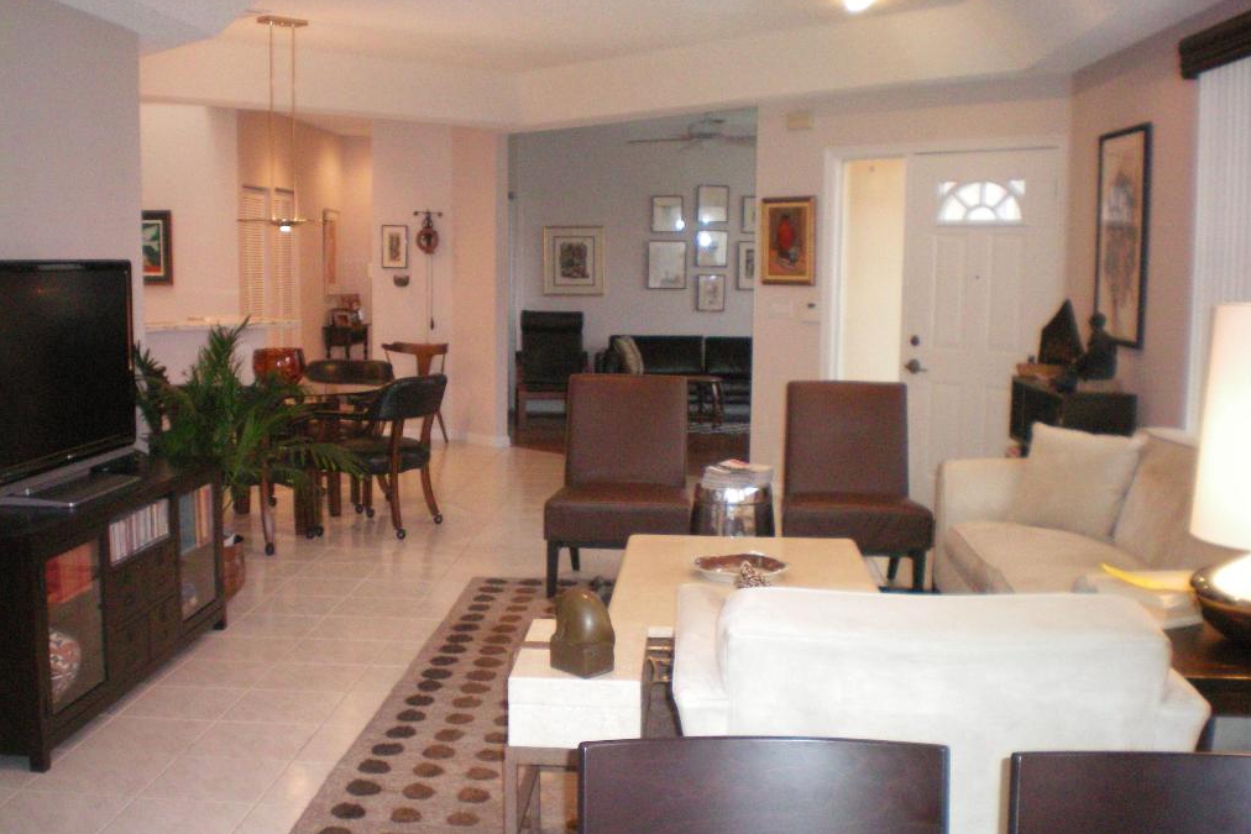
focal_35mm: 40
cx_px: 630
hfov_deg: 48.5
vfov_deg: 33.4
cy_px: 463
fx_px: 1390
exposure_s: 1/60
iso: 400
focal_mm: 6.3
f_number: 3.1
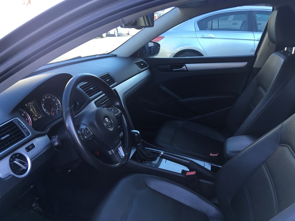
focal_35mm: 30
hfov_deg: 60.0
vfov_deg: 46.8
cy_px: 109
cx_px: 150
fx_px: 256
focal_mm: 4.15
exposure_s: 1/40
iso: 25
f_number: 2.2
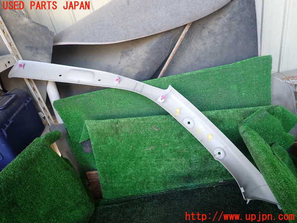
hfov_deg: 69.4
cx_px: 148
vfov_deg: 54.9
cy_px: 112
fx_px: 214
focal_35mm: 25
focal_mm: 4.5
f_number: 2
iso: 160
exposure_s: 1/60
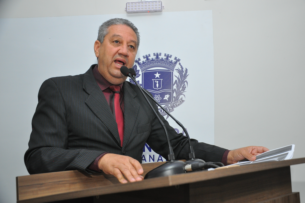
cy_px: 102
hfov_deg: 33.4
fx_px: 508
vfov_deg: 22.6
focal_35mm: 60
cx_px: 152
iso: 800
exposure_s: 1/60
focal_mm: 40
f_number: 5.6
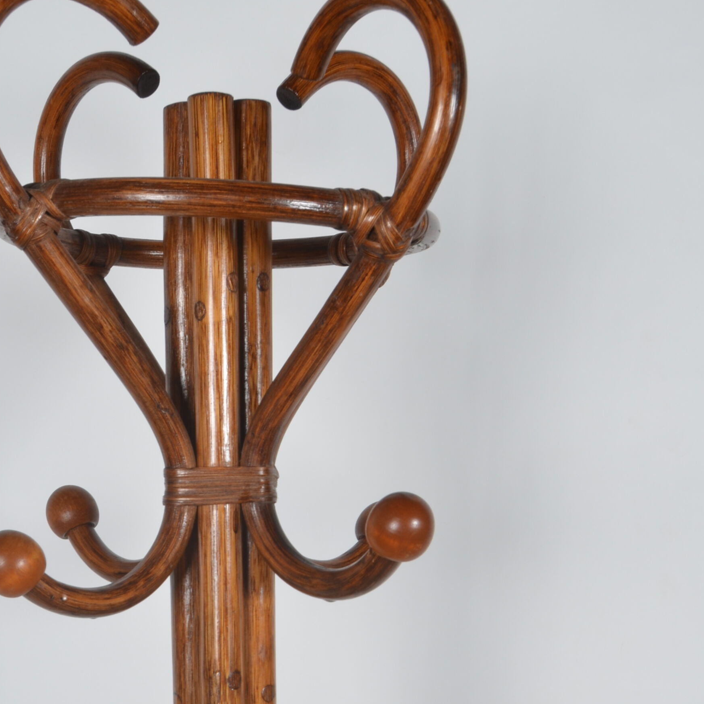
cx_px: 229
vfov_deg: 28.2
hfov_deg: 28.9
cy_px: 606
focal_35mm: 59
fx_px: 1358
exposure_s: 1/125
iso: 100
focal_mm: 22
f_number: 14
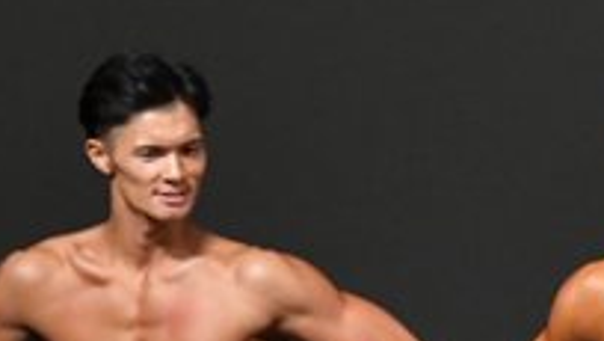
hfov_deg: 1.9
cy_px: 605
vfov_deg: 1.1
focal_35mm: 1133
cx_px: 987
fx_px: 18155
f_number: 5.6
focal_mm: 190
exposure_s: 1/400
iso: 4000
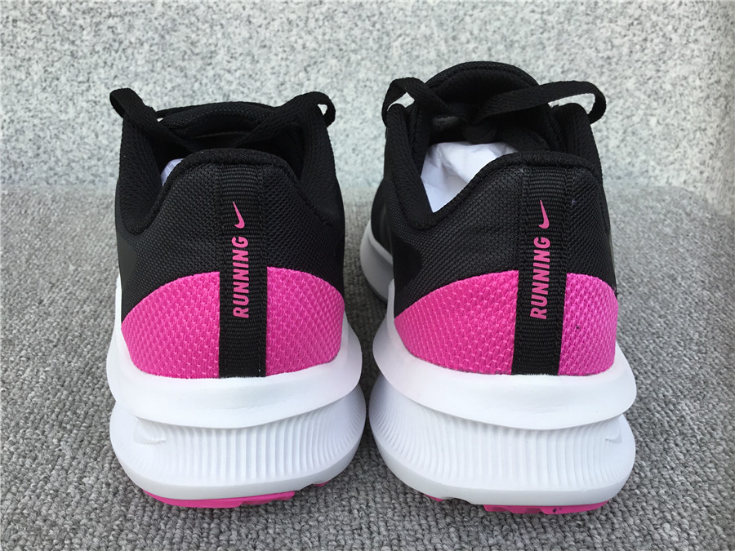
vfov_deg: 45.4
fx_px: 658
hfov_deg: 58.4
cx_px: 368
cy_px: 276
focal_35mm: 31
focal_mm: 3.3
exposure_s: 1/239
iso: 25
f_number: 2.4
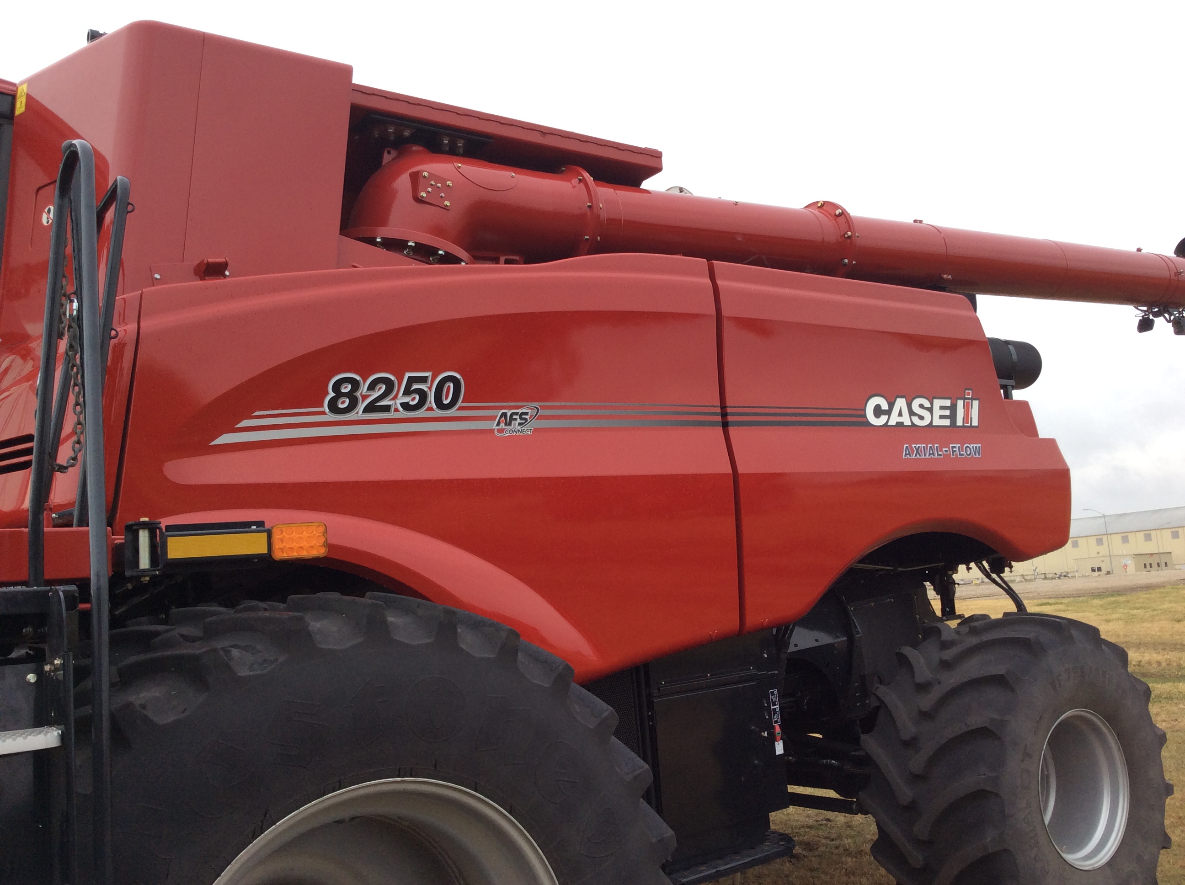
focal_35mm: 32
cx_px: 592
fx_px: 1094
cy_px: 442
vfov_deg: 44.1
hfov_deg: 56.9
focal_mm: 3.3
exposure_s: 1/360
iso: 32
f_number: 2.4
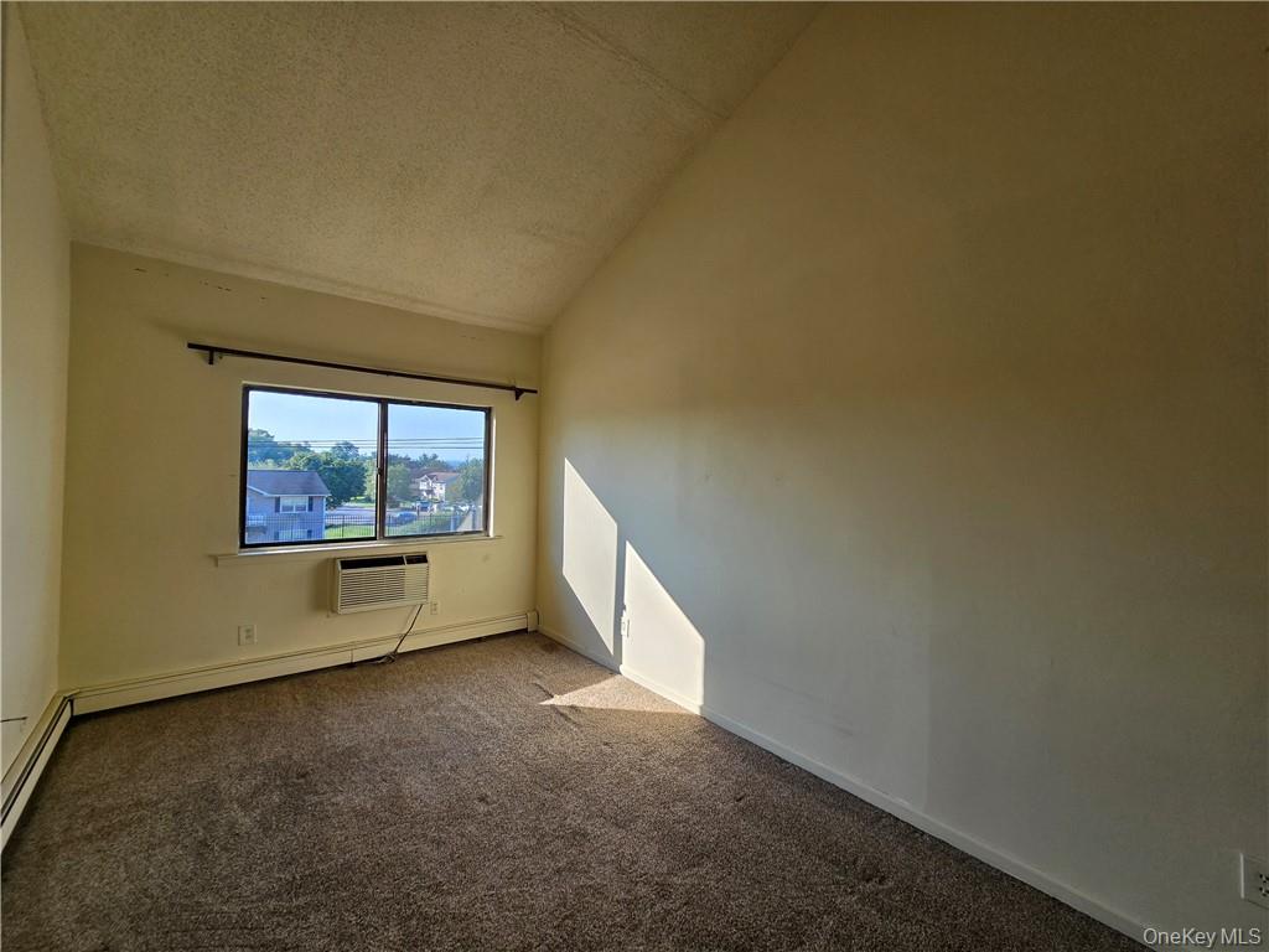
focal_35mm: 13
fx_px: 477
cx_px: 634
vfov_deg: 89.9
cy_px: 476
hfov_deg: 106.2
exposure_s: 1/357
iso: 50
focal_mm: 2.2
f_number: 2.2
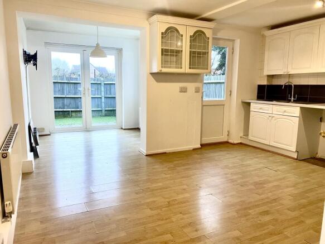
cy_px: 122
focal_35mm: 26
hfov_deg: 67.3
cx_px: 162
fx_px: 244
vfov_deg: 53.0
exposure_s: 1/50
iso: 64
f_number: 1.8
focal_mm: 4.25
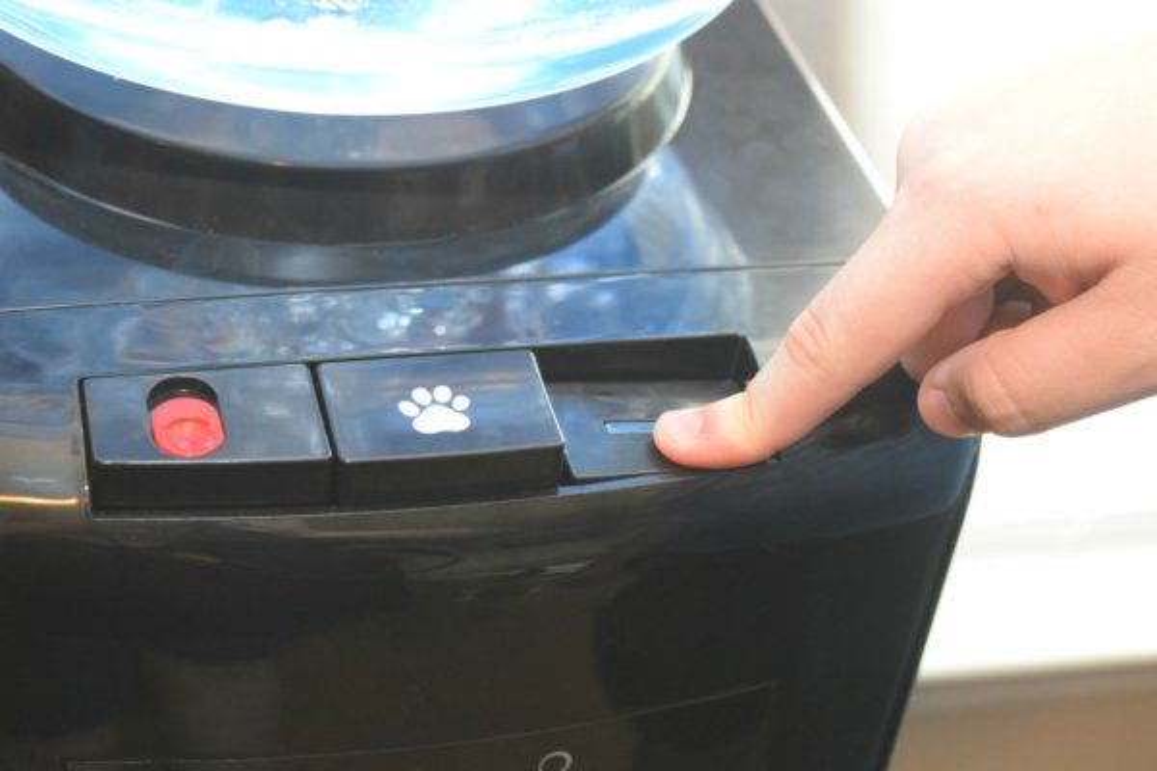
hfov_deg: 28.1
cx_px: 578
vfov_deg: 18.9
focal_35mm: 72
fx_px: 2314
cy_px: 386
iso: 2800
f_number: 5.3
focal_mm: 48
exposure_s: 1/200
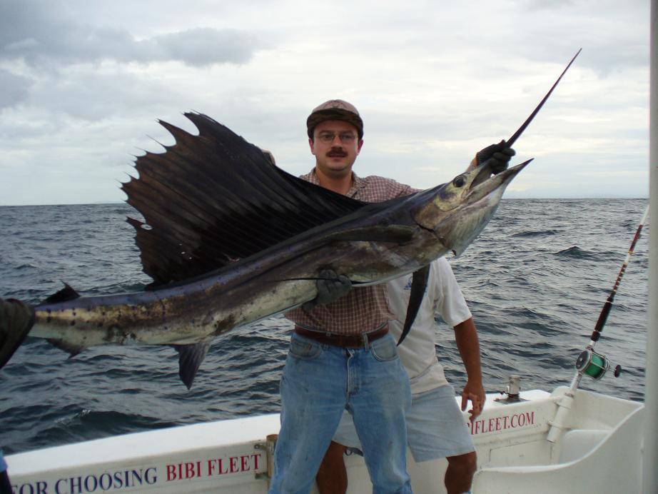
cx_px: 329
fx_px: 703
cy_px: 247
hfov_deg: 50.1
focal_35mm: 37
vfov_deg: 38.7
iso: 80
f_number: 2.8
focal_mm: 6.1
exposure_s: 1/320
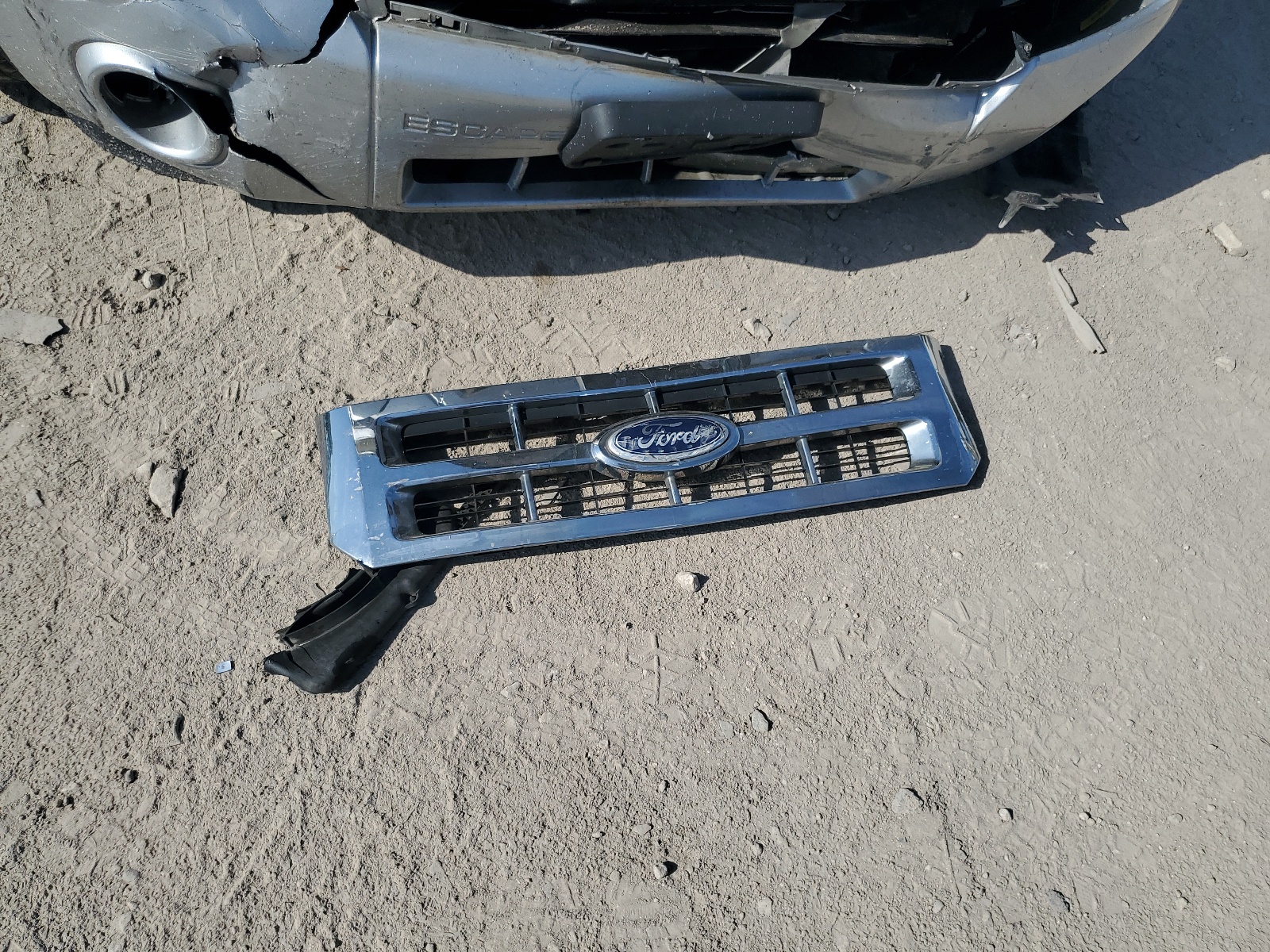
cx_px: 635
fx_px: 954
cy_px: 476
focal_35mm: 26
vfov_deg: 53.1
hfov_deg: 67.3
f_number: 1.5
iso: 50
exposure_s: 1/5000
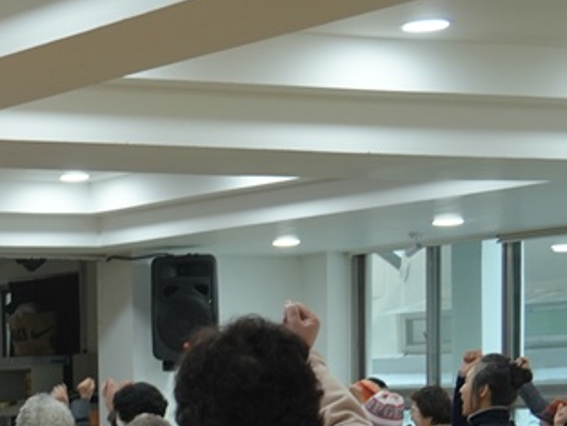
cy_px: 571
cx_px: -257
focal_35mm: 123
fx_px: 2015
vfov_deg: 11.7
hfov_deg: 15.0
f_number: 4
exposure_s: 1/60
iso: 320
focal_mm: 26
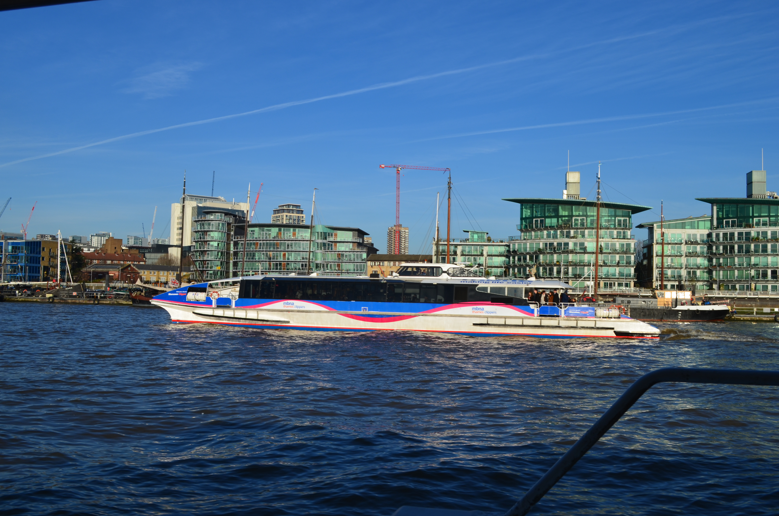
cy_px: 258
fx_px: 777
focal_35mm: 36
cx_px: 390
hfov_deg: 53.2
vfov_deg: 36.7
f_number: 13
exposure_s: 1/200
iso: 100
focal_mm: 24
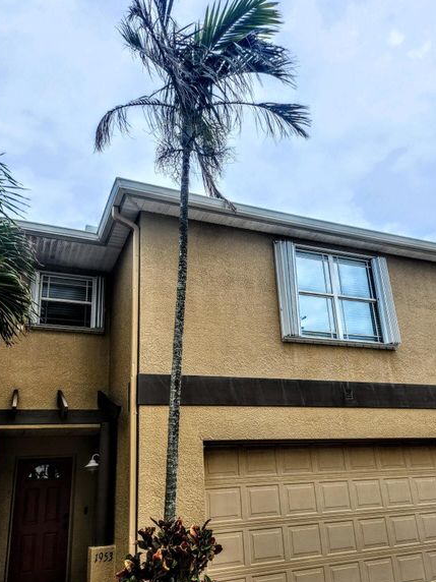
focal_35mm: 28
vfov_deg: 63.3
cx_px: 229
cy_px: 315
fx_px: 470
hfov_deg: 49.7
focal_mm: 5
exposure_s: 1/2049
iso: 50
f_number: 1.8
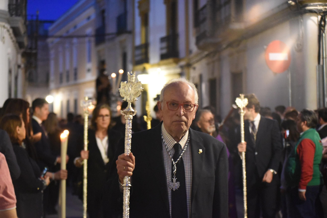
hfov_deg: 28.8
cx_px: 164
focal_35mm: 70
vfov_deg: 19.5
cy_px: 109
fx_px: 636
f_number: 2.8
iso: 12800
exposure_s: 1/80
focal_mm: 70
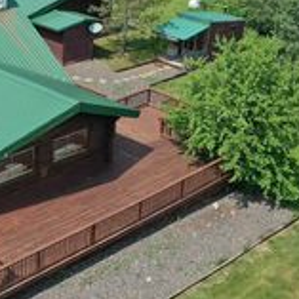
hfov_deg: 25.2
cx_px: 0
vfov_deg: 26.2
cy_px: 85
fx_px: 635
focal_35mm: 65
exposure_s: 1/320
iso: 100
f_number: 5
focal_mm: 10.26
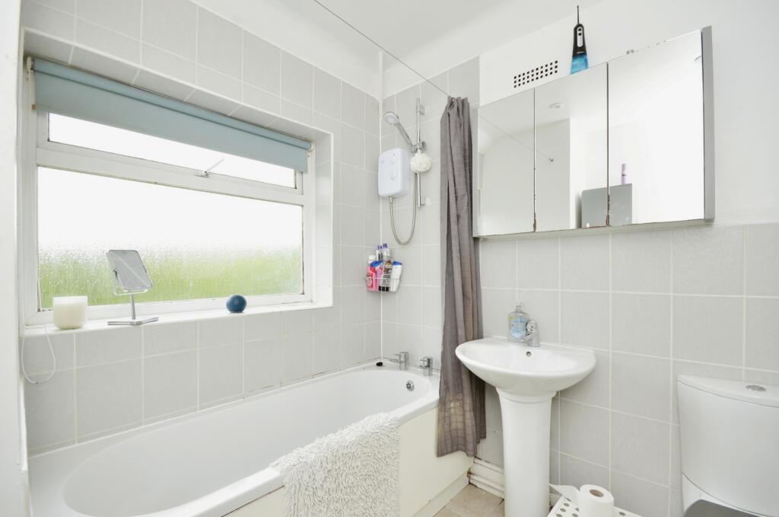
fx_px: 324
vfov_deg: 77.1
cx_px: 390
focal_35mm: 15
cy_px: 258
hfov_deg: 100.5
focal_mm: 10
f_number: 8
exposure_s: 1/60
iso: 400
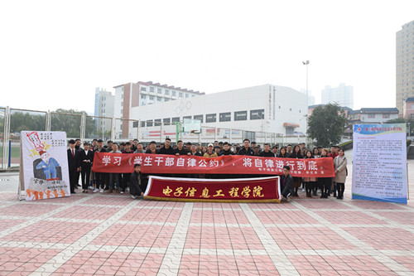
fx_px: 276
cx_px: 207
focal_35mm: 24
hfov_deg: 73.8
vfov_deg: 53.1
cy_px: 138
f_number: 9
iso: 160
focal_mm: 24
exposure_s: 1/125
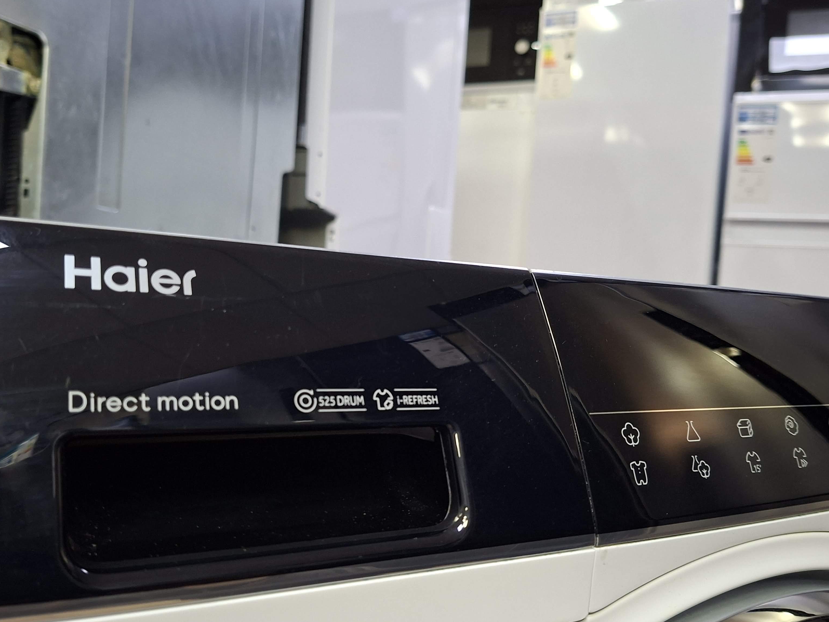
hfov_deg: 60.0
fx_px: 718
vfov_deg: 46.8
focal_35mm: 30
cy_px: 330
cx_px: 409
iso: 320
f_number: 1.8
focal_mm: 5.54
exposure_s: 1/50
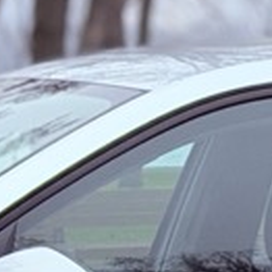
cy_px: 152
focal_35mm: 416
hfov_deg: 4.2
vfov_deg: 4.2
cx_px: 172
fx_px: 3698
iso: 100
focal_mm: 6.76
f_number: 1.78
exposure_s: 1/106
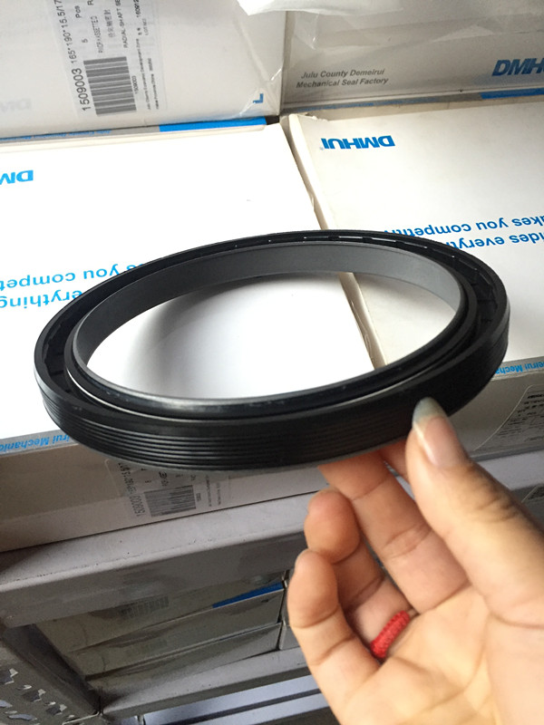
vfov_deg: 61.7
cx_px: 272
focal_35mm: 29
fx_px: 608
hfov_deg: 48.2
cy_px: 362
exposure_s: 1/33
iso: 250
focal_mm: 4.15
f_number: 2.2
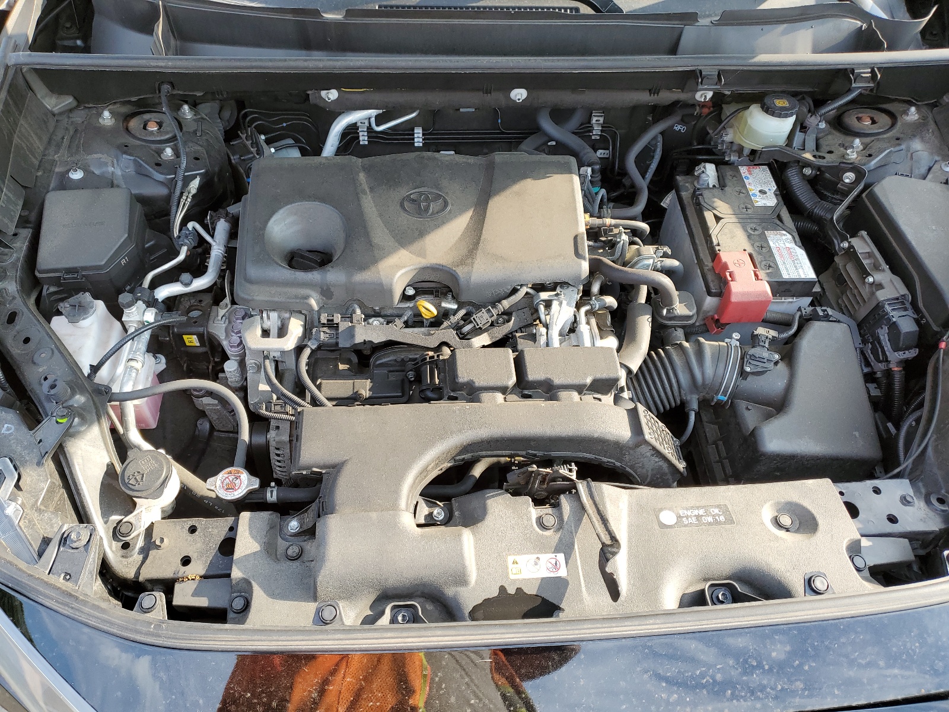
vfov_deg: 53.1
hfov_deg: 67.3
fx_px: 713
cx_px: 474
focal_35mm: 26
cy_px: 356
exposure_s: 1/333
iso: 50
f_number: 1.5
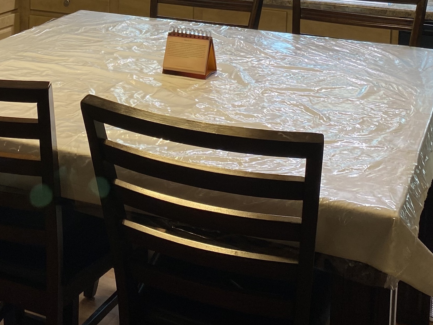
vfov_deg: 21.5
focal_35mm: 64
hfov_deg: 29.8
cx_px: 108
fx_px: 801
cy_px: -51
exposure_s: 1/60
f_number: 1.8
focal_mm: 4.25
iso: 64
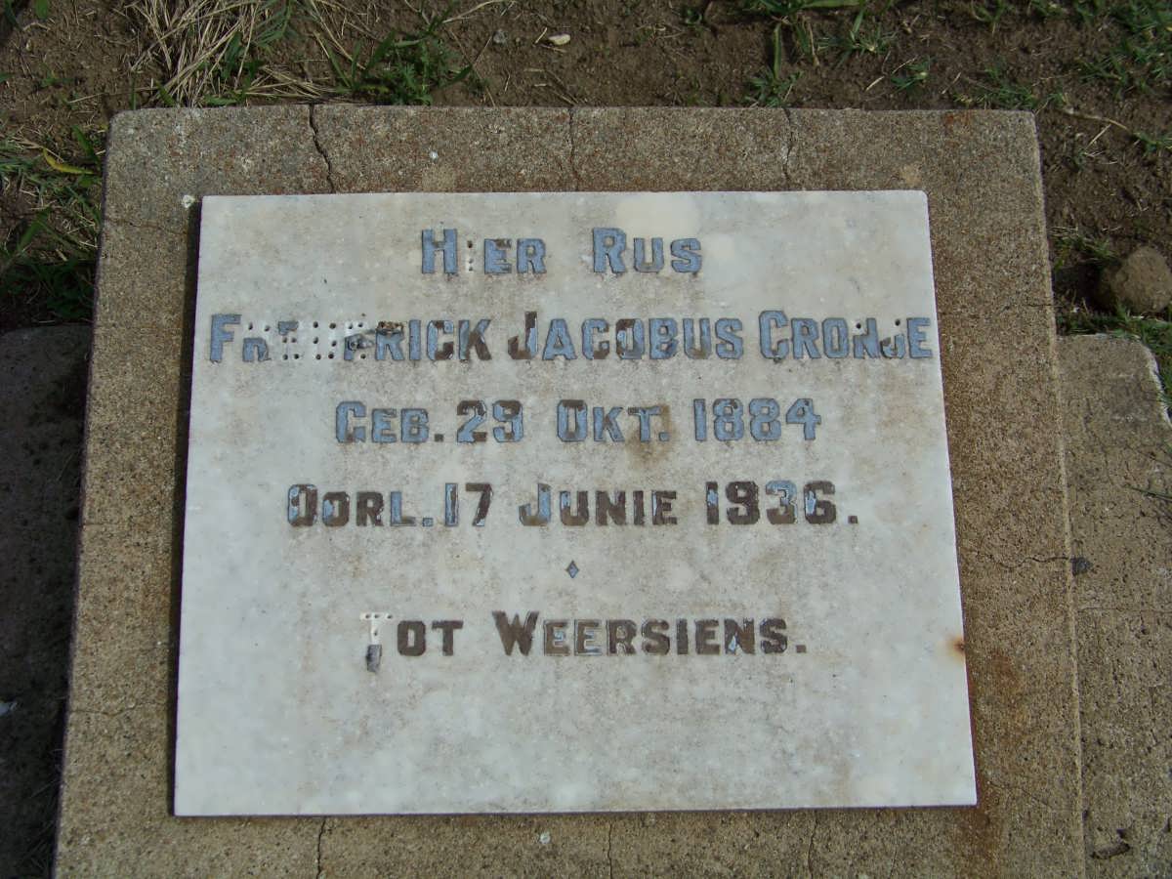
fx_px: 1659
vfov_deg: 29.7
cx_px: 586
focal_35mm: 49
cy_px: 440
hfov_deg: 38.9
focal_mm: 7.6
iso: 64
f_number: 4
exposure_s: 1/1000
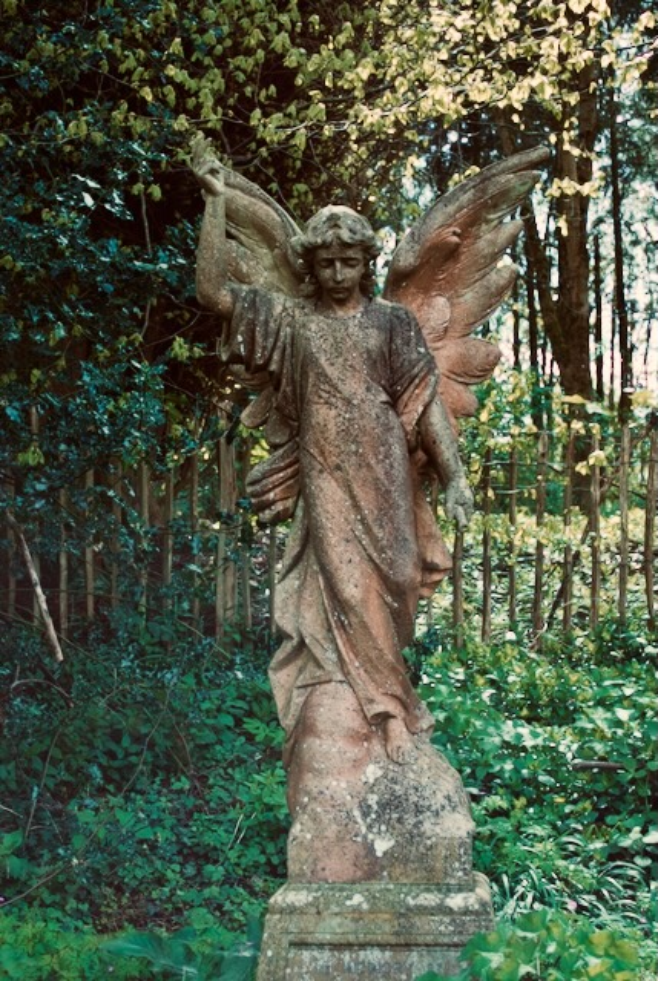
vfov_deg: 35.0
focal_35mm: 57
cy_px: 490
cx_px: 329
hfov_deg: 23.9
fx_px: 1557
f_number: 5
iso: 200
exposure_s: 1/100
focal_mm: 38
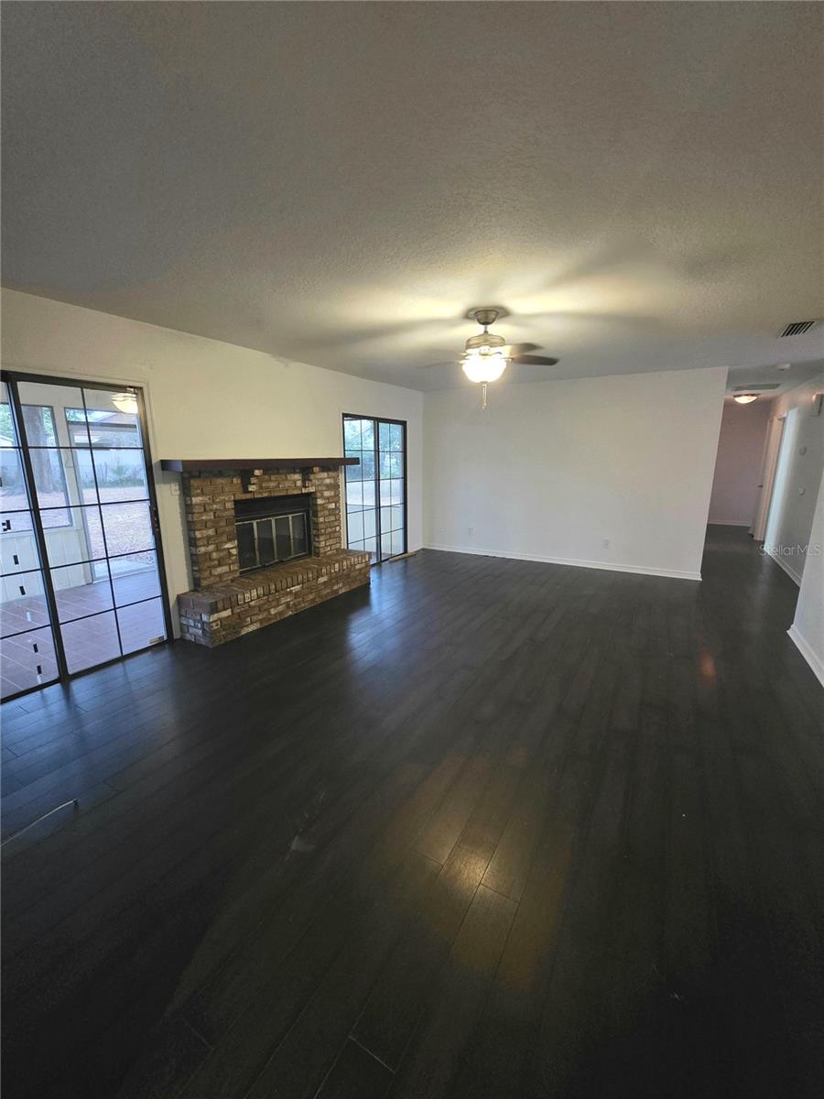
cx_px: 412
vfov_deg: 106.2
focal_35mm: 13
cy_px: 550
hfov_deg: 89.9
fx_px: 413
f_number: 1.9
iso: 1000
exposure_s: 1/60.2
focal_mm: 2.2
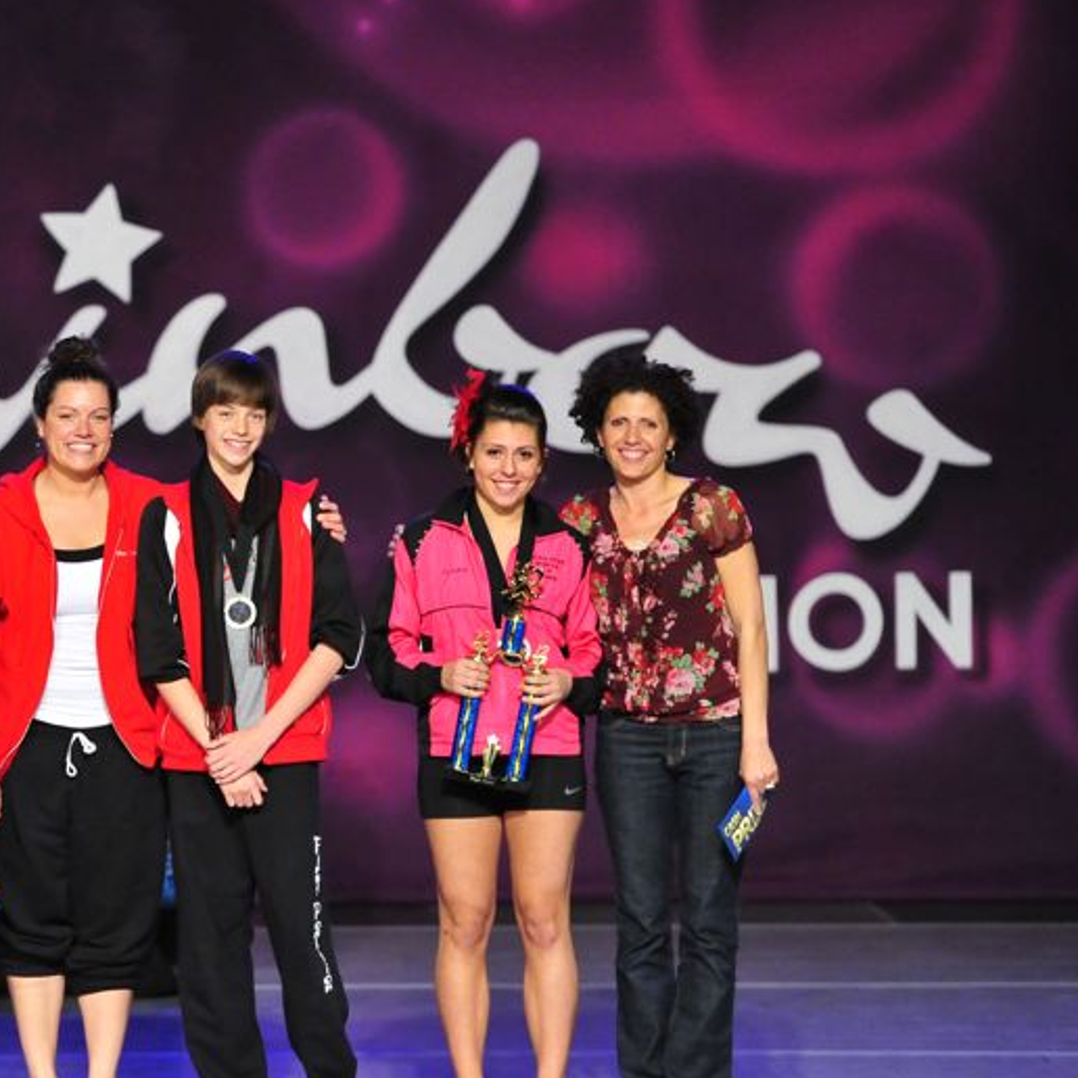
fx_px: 10993
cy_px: 490
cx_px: 23
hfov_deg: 5.6
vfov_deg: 5.6
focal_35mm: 312
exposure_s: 1/640
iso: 4000
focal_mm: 185
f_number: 2.8
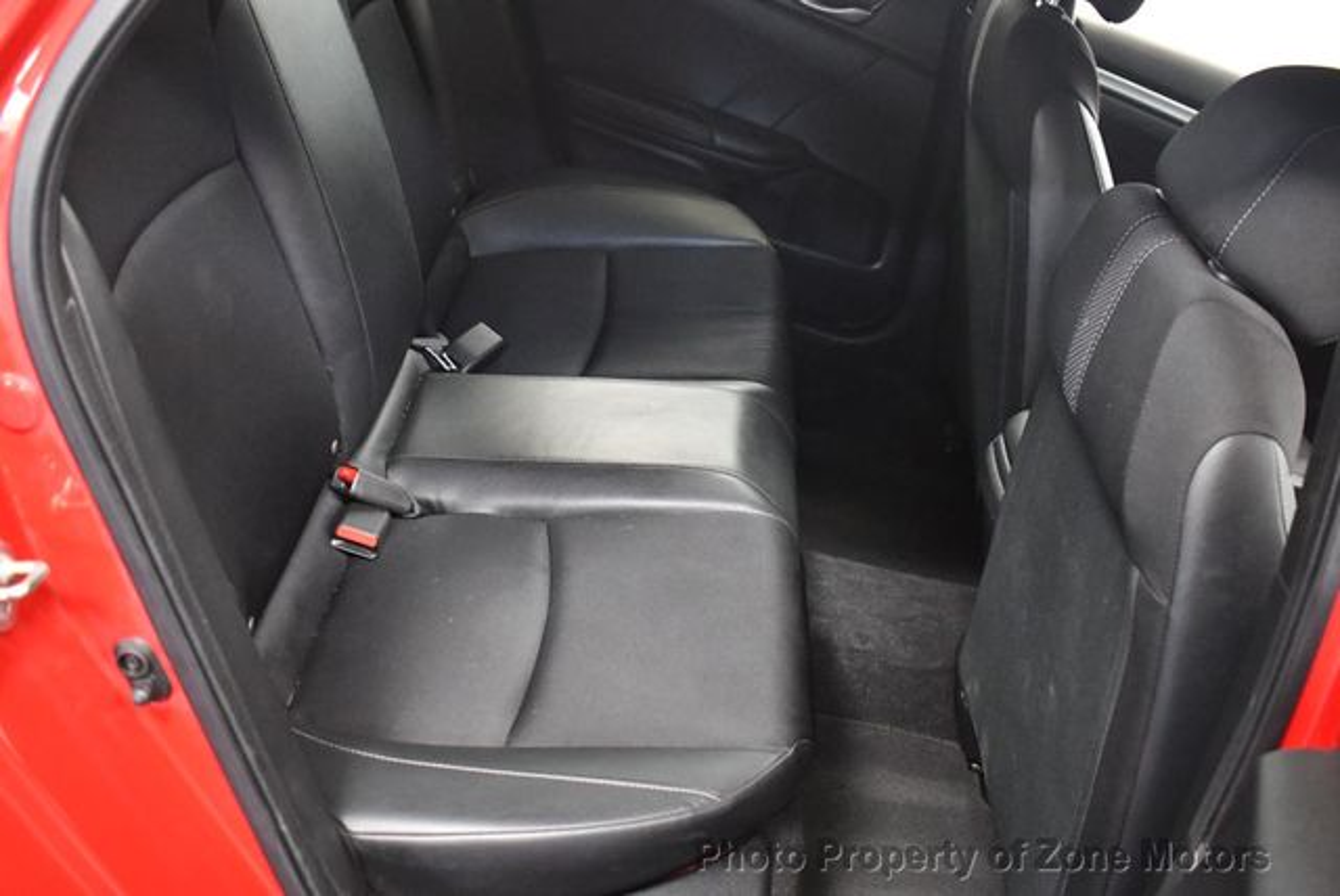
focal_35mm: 36
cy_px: 448
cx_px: 670
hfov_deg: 53.1
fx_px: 1341
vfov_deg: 36.9
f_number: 3.5
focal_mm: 18
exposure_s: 1/60
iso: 4500
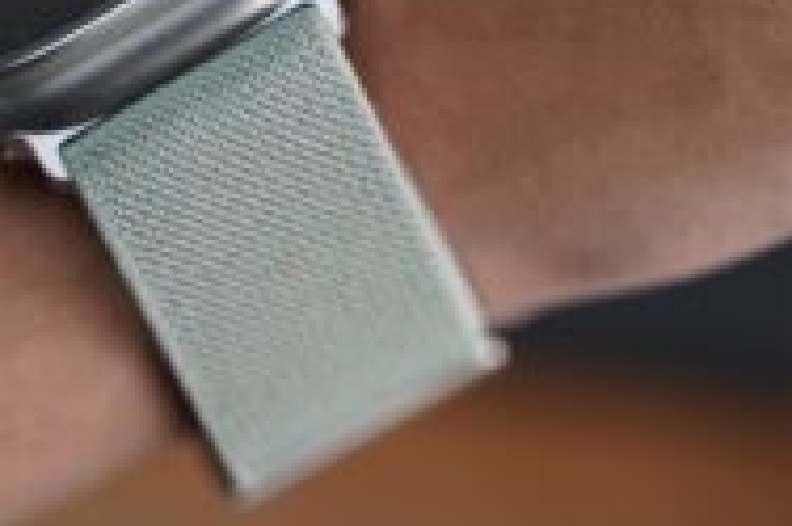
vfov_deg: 10.3
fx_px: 2901
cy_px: 99
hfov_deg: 15.5
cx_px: 236
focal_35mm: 132
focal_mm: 62
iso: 800
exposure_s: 1/90
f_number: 2.8
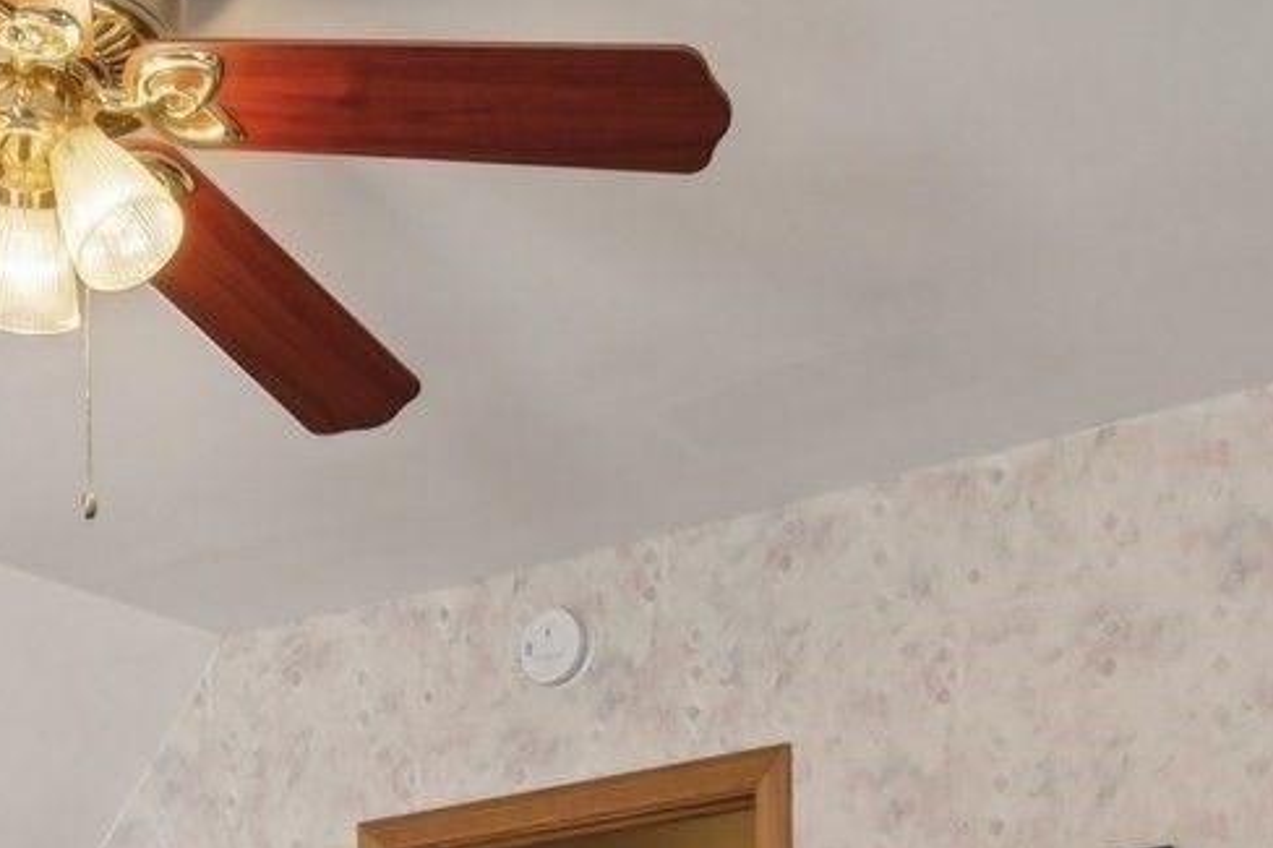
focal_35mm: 63
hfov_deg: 31.2
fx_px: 2227
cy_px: 1384
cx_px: 282
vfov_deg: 18.3
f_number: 5.6
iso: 320
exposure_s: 1/20
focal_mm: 10
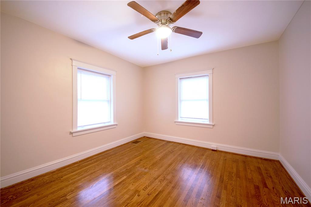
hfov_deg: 109.4
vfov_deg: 86.5
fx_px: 110
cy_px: 104
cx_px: 156
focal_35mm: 13
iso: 800
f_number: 4.5
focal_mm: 8.5
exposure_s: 1/13
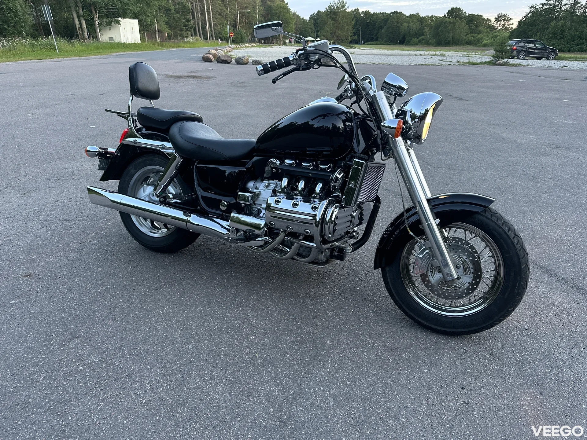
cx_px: 294
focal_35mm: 24
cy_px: 220
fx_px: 407
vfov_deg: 56.8
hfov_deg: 71.6
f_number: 1.78
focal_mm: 6.86
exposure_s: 1/60
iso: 250
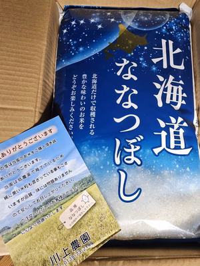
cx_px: 100
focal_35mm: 23
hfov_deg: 58.9
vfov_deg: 73.9
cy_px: 133
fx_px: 177
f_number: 1.7
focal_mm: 6.3
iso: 200
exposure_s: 1/101
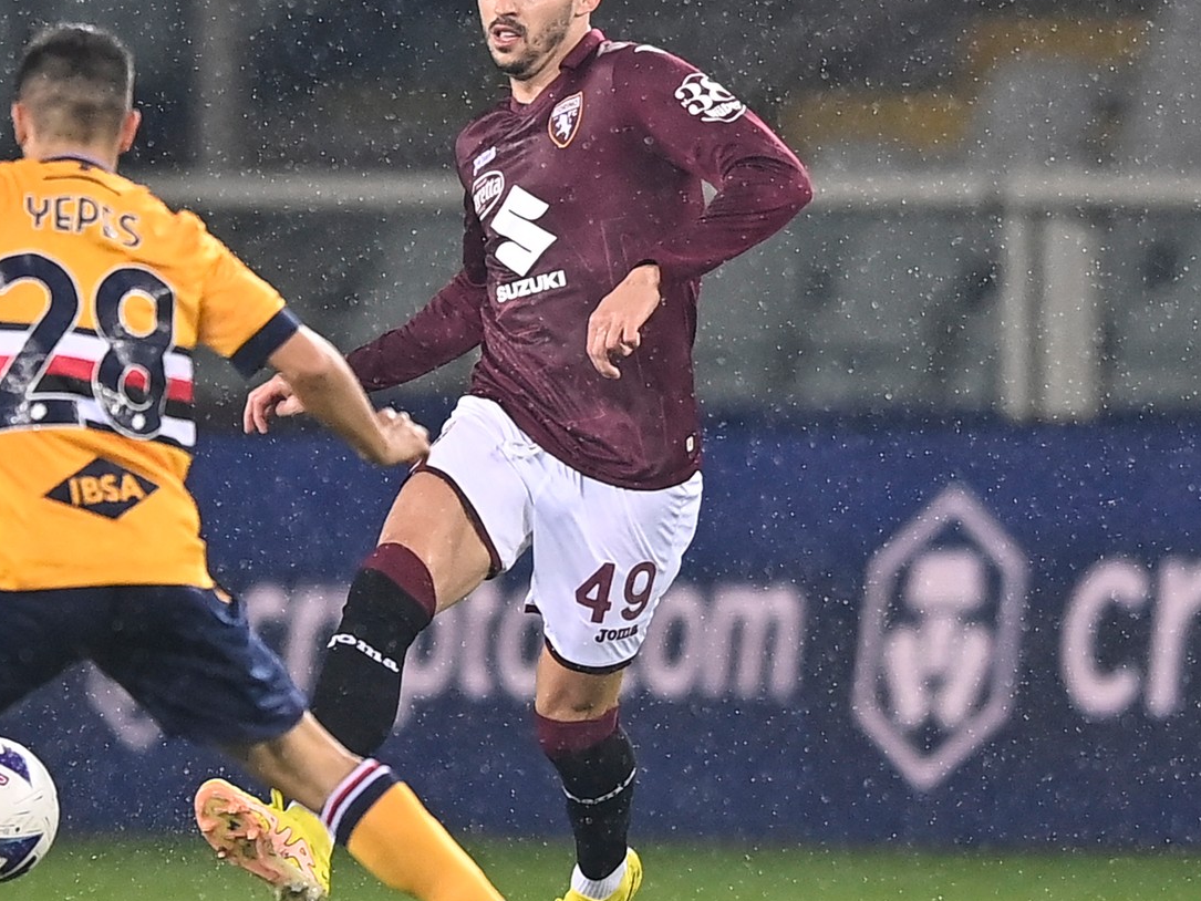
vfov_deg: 1.6
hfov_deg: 2.1
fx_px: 33207
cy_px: 408
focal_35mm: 957
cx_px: 313
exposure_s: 1/1600
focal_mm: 400
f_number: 3.5
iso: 2000
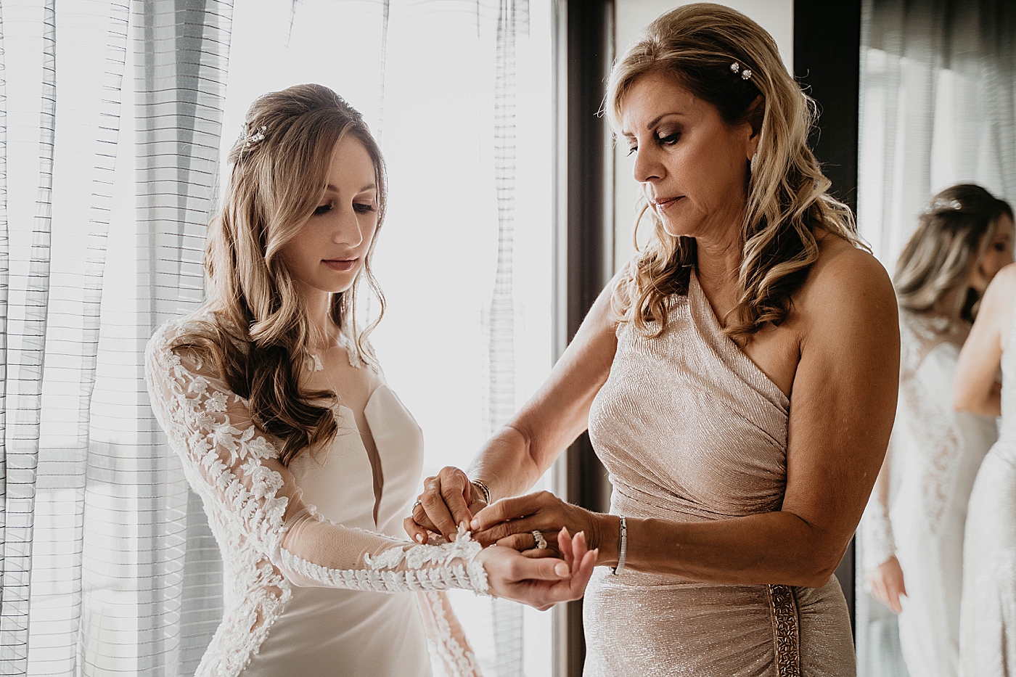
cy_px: 338
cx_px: 508
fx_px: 1298
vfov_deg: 29.2
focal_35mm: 46
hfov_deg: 42.7
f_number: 2.8
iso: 1250
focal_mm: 46
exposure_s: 1/100
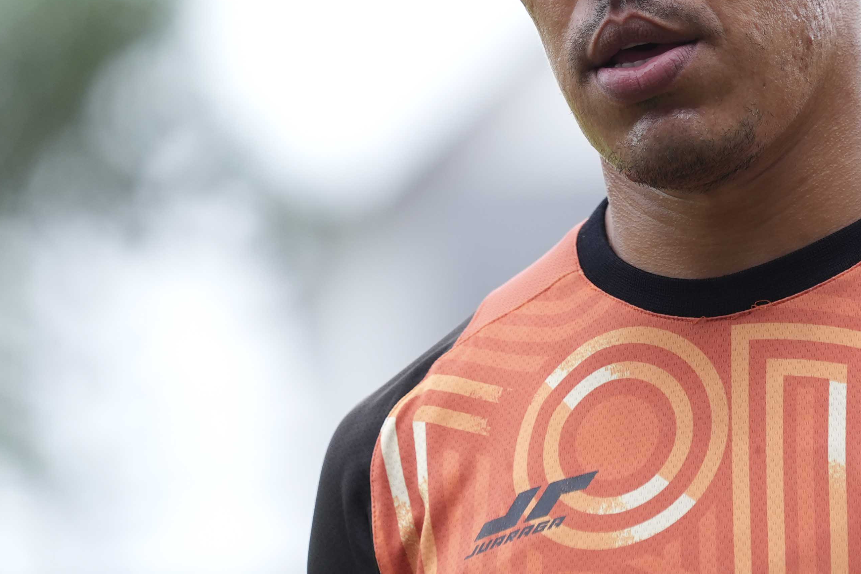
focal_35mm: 468
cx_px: 708
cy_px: 141
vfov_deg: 2.9
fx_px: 11191
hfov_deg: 4.4
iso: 400
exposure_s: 1/800
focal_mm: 200
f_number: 2.8
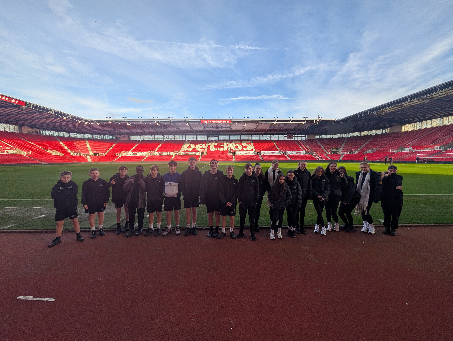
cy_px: 170
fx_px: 157
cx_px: 226
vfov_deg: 94.6
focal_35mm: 12
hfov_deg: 110.5
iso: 53
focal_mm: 2.02
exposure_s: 1/1220
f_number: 1.7
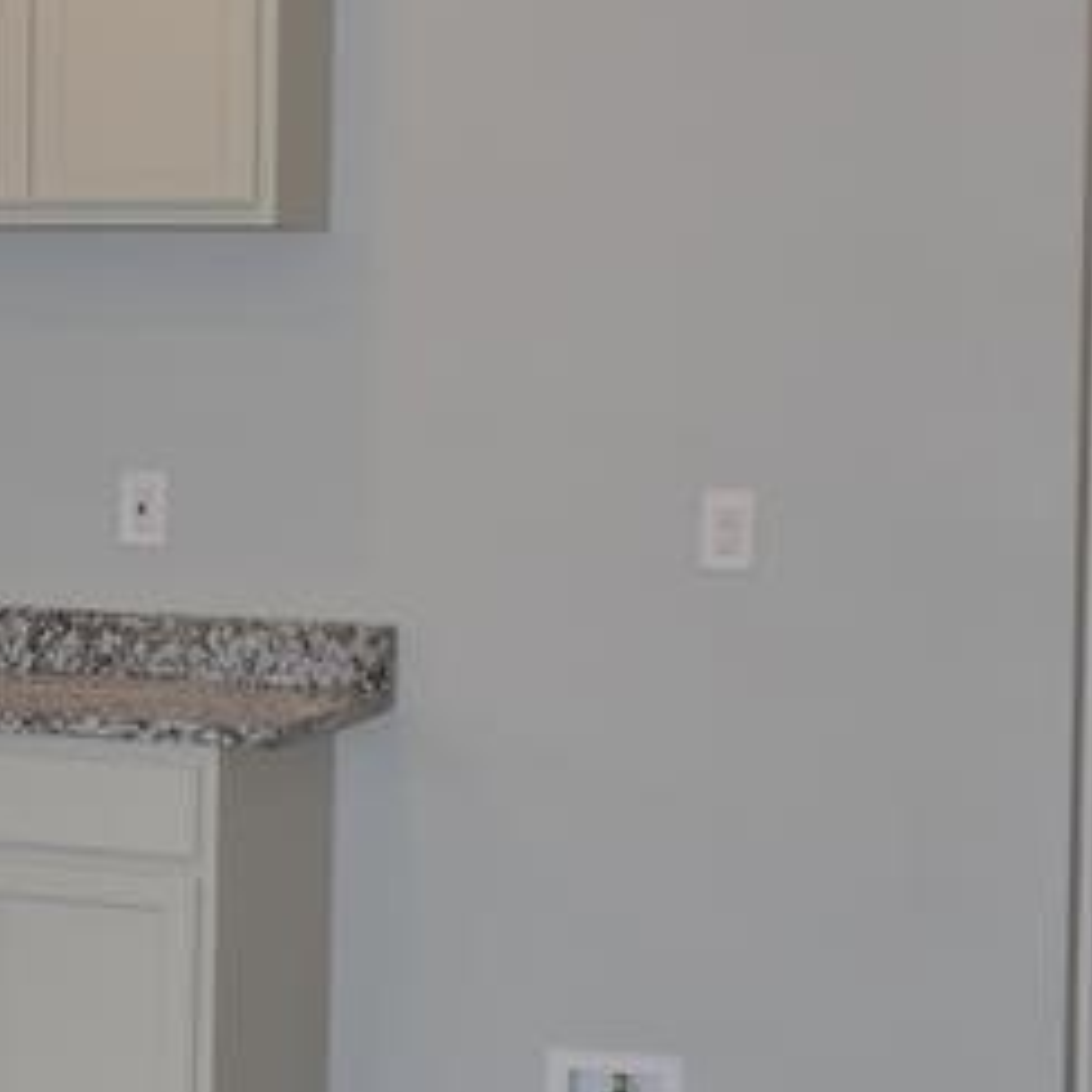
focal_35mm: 107
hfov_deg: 15.3
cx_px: -434
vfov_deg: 16.3
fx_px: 3819
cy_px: 430
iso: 100
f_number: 3.8
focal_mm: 20
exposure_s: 1/60
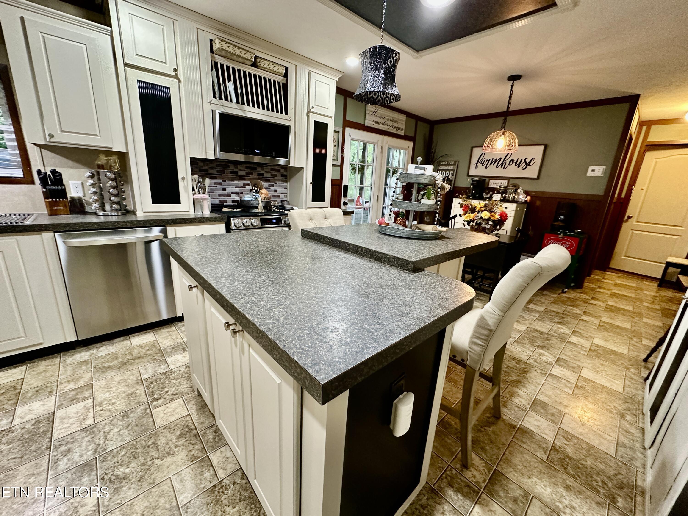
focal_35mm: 14
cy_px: 258
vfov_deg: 85.7
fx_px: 278
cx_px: 344
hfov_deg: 102.1
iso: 320
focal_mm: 2.22
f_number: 2.2
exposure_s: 1/60
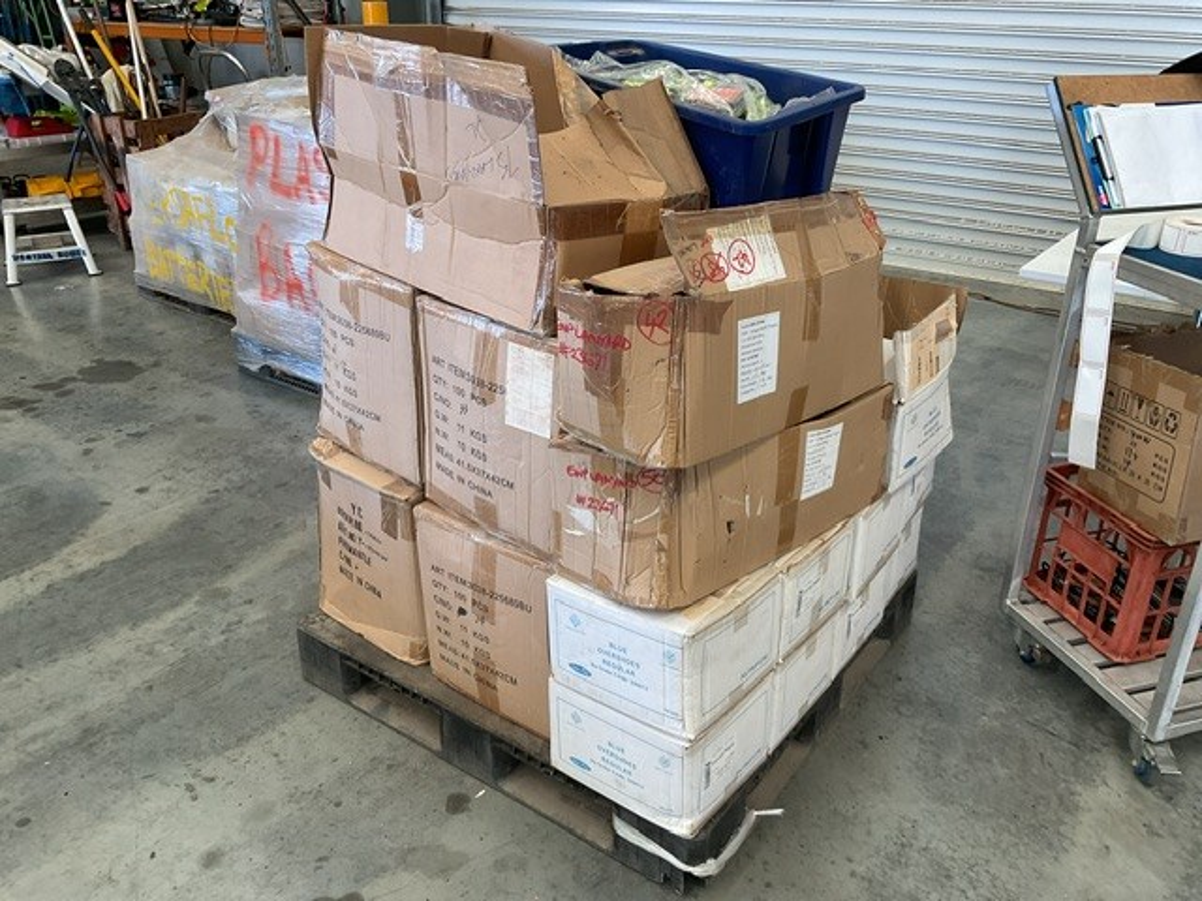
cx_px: 601
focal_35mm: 29
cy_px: 450
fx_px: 1007
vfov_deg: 48.2
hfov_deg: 61.7
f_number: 1.8
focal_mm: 3
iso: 50
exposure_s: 1/100
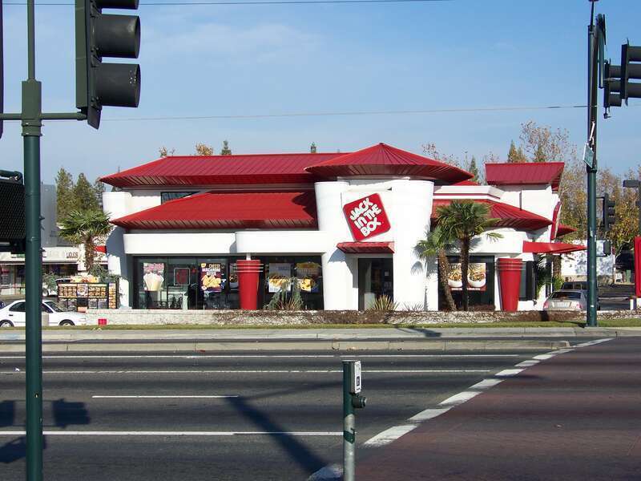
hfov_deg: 27.8
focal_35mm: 70
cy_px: 240
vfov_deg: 21.0
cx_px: 320
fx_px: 1296
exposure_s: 1/500
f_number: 4.5
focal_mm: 11.7
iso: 64
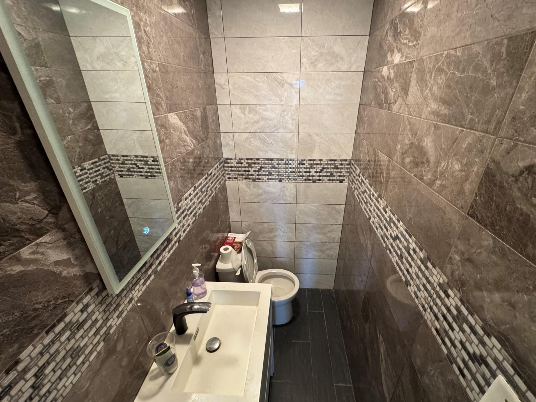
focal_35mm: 15
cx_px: 281
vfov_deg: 81.8
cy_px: 200
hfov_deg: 98.1
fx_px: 232
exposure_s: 1/60
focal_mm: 2.22
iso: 1000
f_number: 2.2
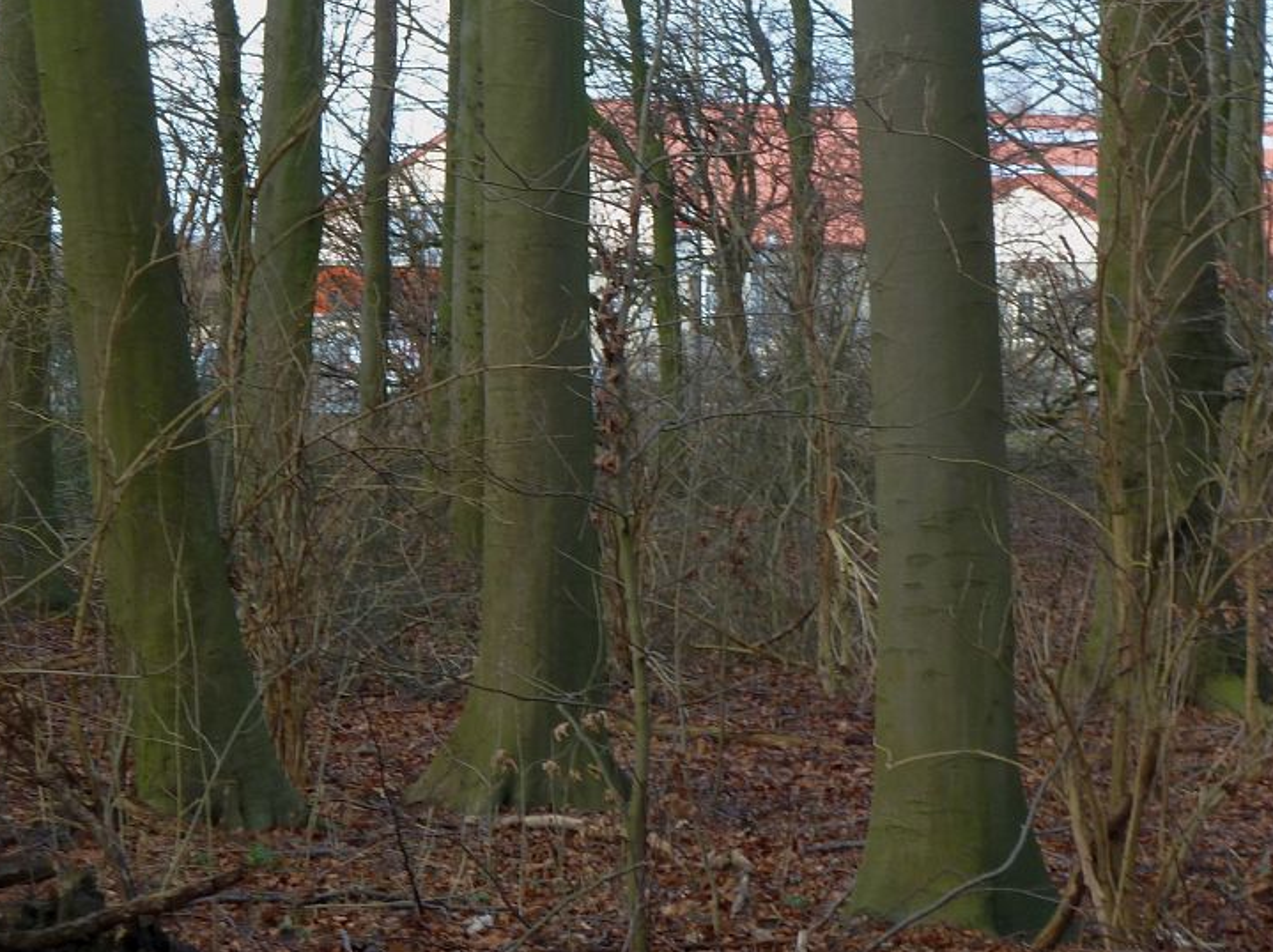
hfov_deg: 12.5
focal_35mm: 158
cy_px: 304
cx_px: 857
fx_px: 5806
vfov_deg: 9.4
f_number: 4.4
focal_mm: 18.2
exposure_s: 1/50
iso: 100
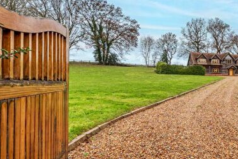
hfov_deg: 52.9
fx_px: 199
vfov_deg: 43.7
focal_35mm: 30
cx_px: 221
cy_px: 78
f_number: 8
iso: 200
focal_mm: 16
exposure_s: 1/50
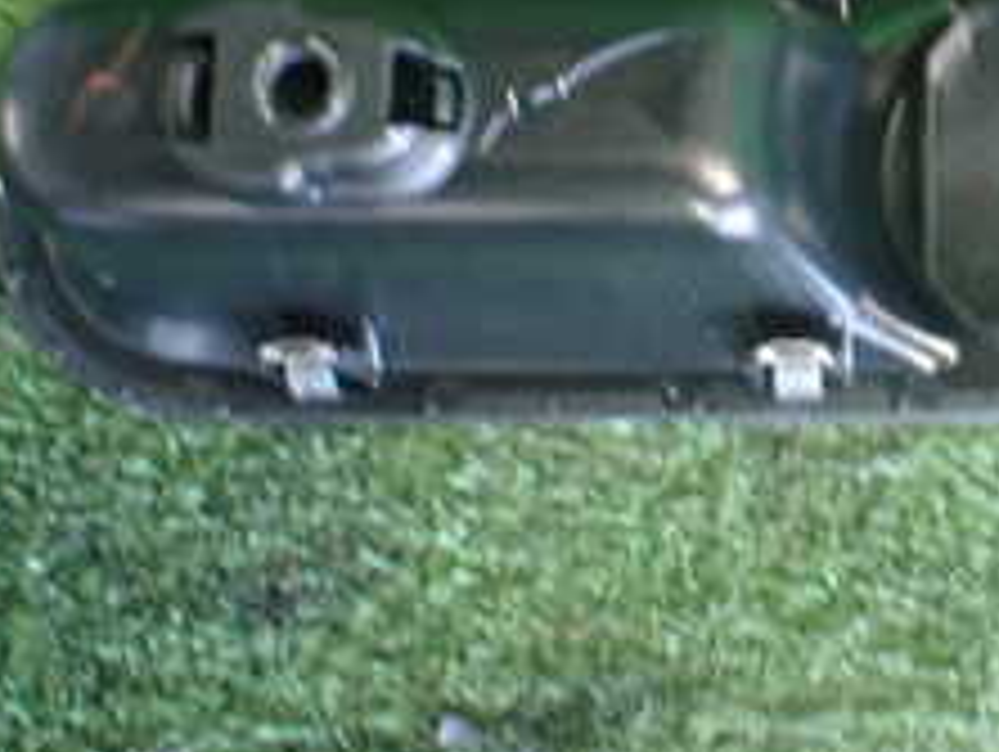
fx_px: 2340
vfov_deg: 17.9
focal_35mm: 81
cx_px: 1004
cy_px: 68
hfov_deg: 23.1
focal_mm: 5.4
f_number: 2.3
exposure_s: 1/50
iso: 800
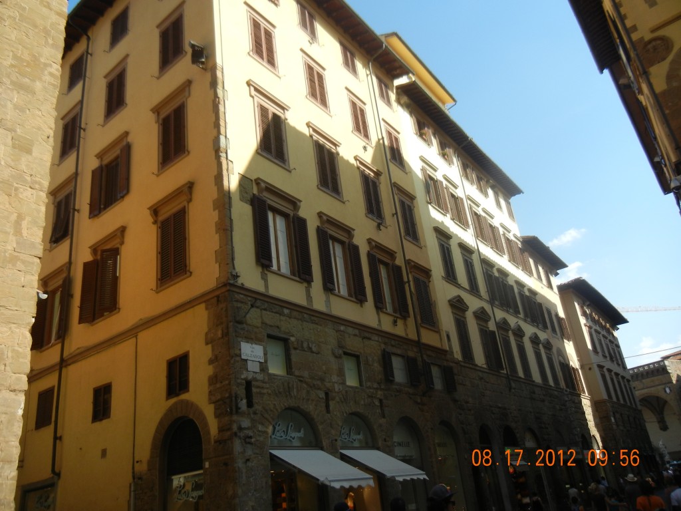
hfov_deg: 60.0
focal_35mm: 30
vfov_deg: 46.8
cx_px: 340
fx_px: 590
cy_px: 256
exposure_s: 1/752
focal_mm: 5.4
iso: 160
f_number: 3.5
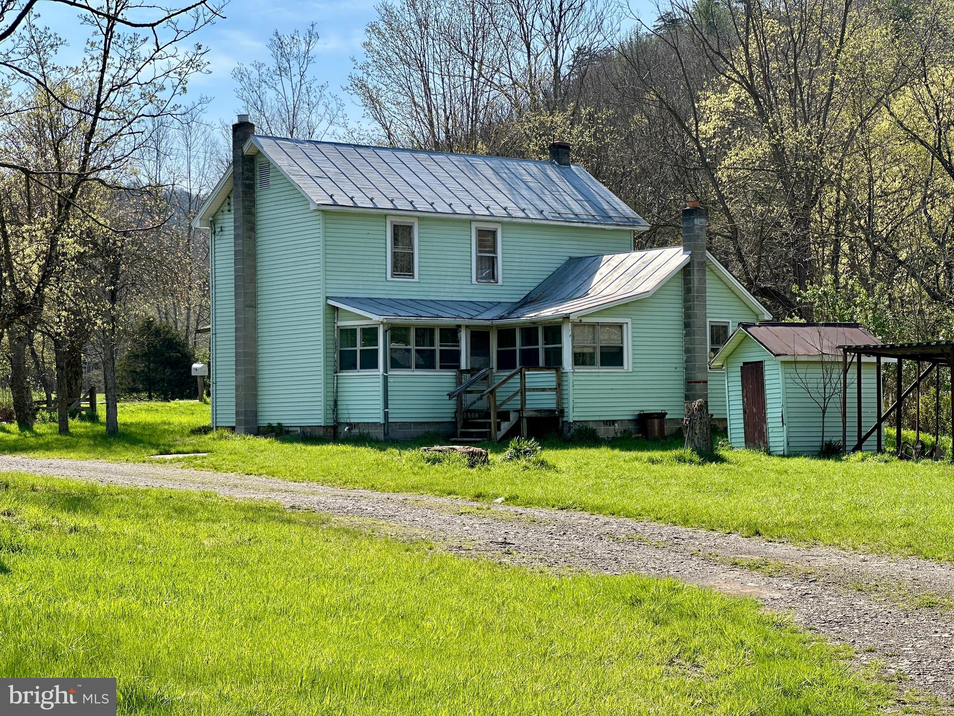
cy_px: 358
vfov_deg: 19.1
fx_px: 2122
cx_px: 477
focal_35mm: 77
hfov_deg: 25.3
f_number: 2.8
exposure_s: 1/453
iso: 32
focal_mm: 9
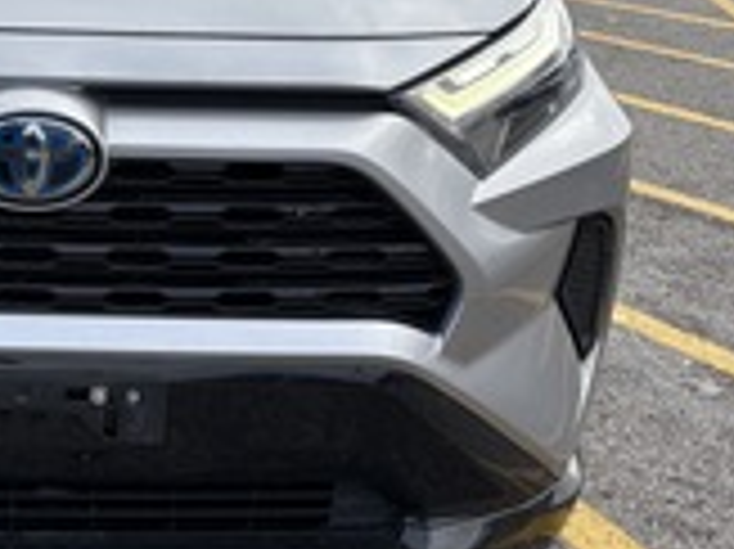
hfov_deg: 27.1
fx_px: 1420
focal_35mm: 67
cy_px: 47
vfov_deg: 21.4
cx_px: -32
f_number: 1.6
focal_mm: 5.96
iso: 50
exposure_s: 1/1876
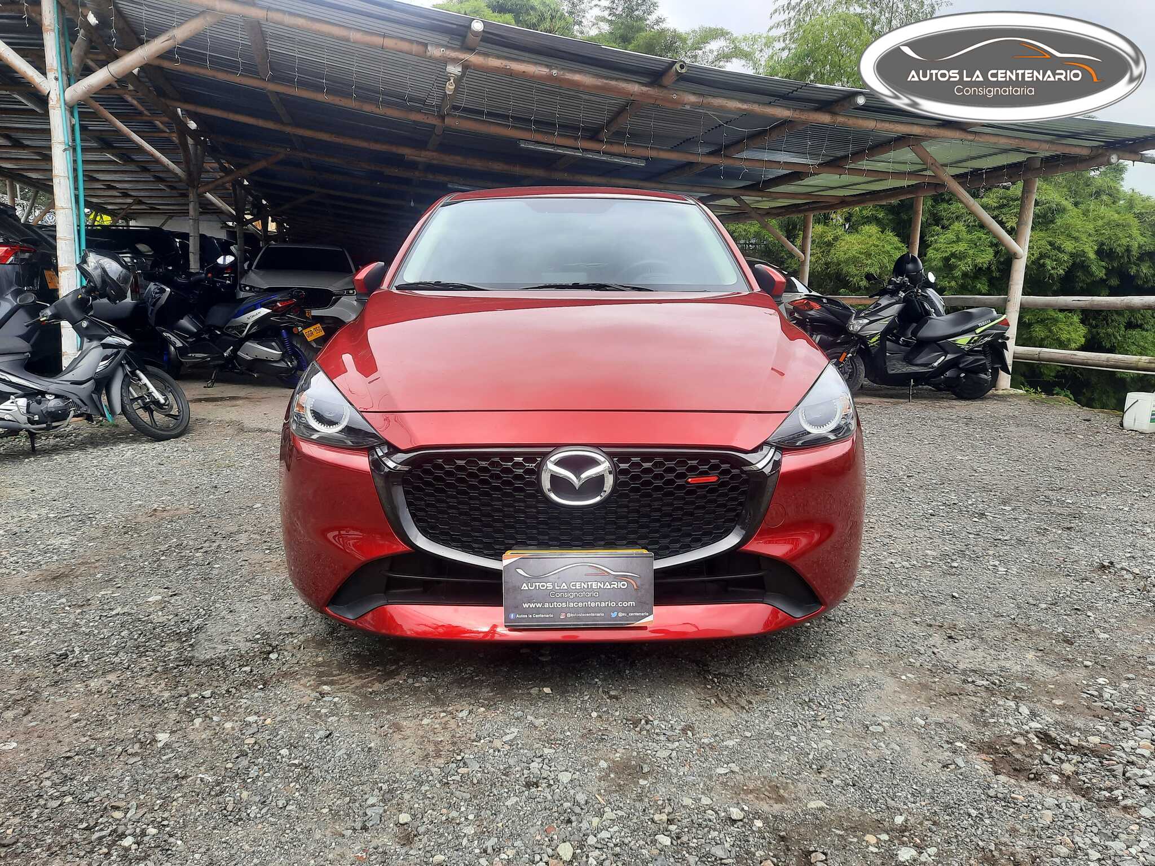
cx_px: 578
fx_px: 834
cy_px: 433
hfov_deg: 69.4
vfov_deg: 54.9
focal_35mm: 25
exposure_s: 1/231
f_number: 2
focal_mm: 4.6
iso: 32
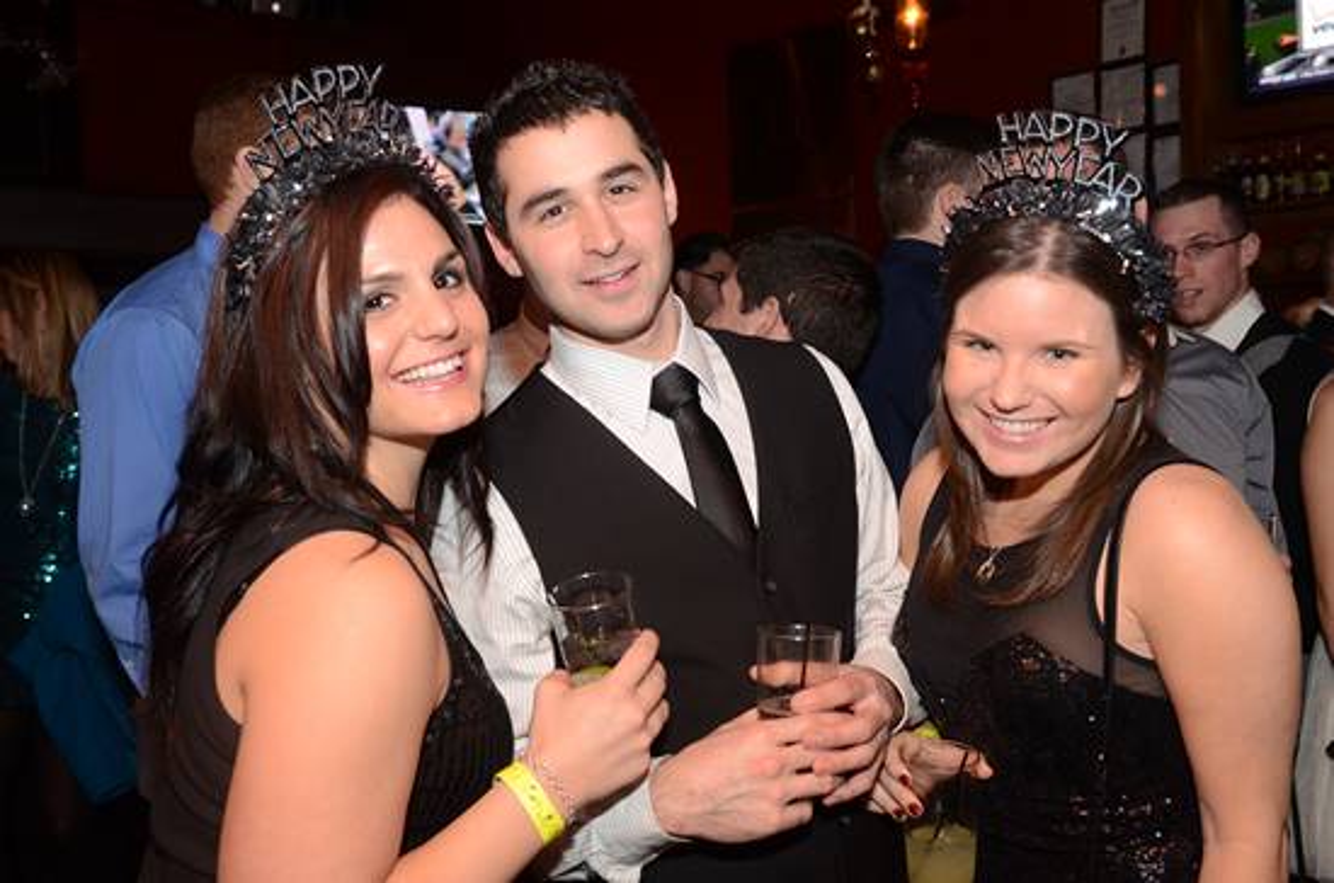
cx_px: 667
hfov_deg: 48.0
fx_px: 1497
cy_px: 442
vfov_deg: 32.9
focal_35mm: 40
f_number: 5.6
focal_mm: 27
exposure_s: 1/40
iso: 1250
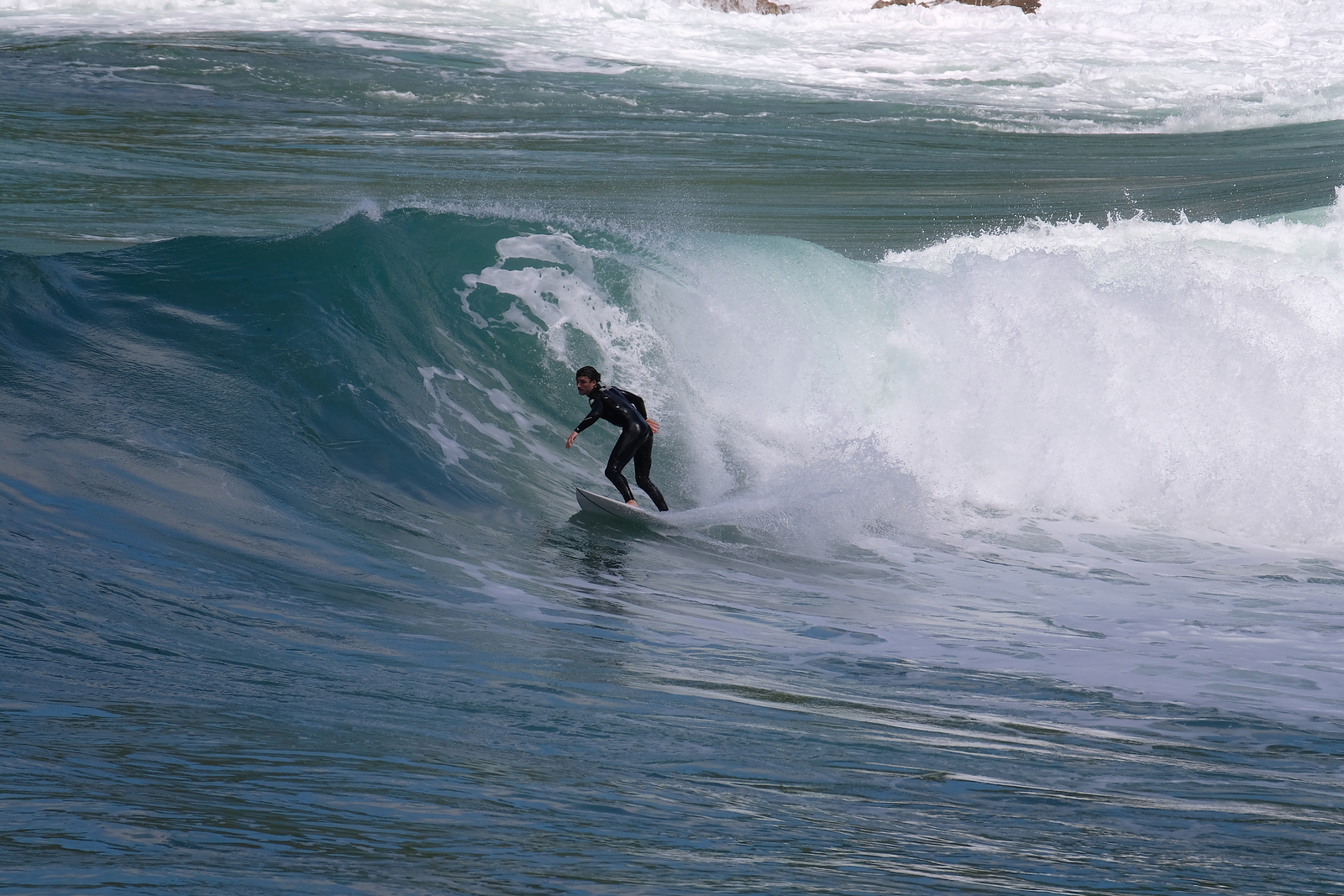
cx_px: 672
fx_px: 22400
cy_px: 448
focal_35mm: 600
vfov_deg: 2.3
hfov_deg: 3.4
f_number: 6.3
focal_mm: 400
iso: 200
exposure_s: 1/1600
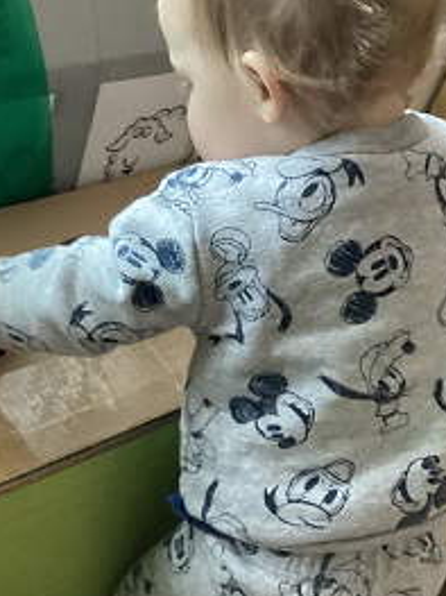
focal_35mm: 59
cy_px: 363
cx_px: 126
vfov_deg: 32.6
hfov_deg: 24.6
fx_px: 1014
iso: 640
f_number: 2.4
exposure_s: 1/25
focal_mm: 3.3
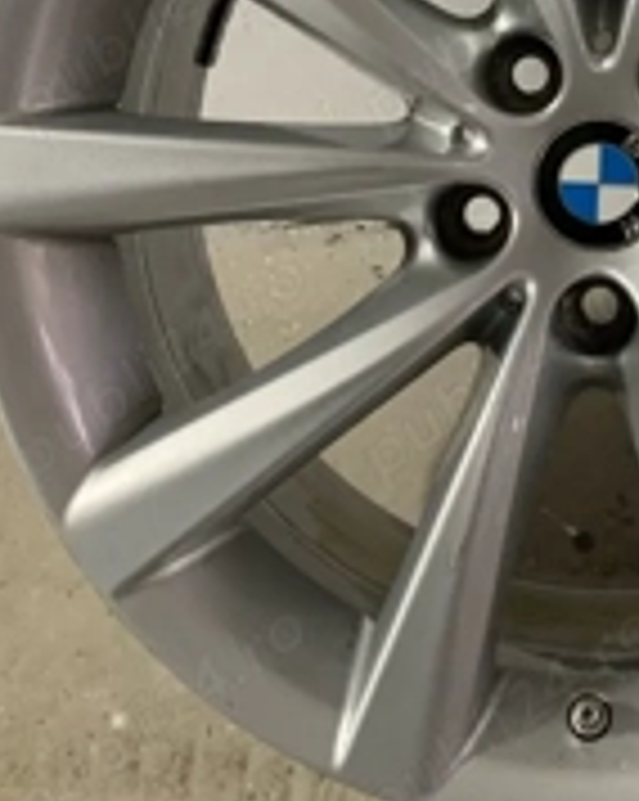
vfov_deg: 31.4
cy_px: 72
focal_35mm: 57
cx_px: 598
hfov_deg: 25.6
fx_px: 1350
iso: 400
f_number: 1.8
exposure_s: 1/40
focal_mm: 4.25
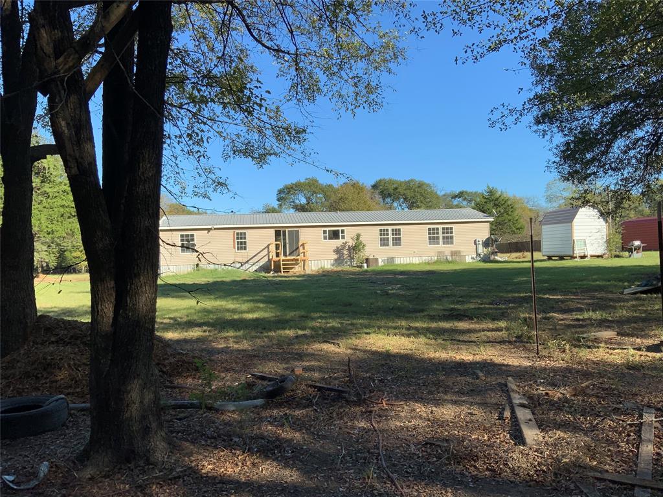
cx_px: 332
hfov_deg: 61.7
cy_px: 248
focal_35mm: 29
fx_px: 555
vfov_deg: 48.2
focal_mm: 3
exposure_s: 1/1035
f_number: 1.8
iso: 16
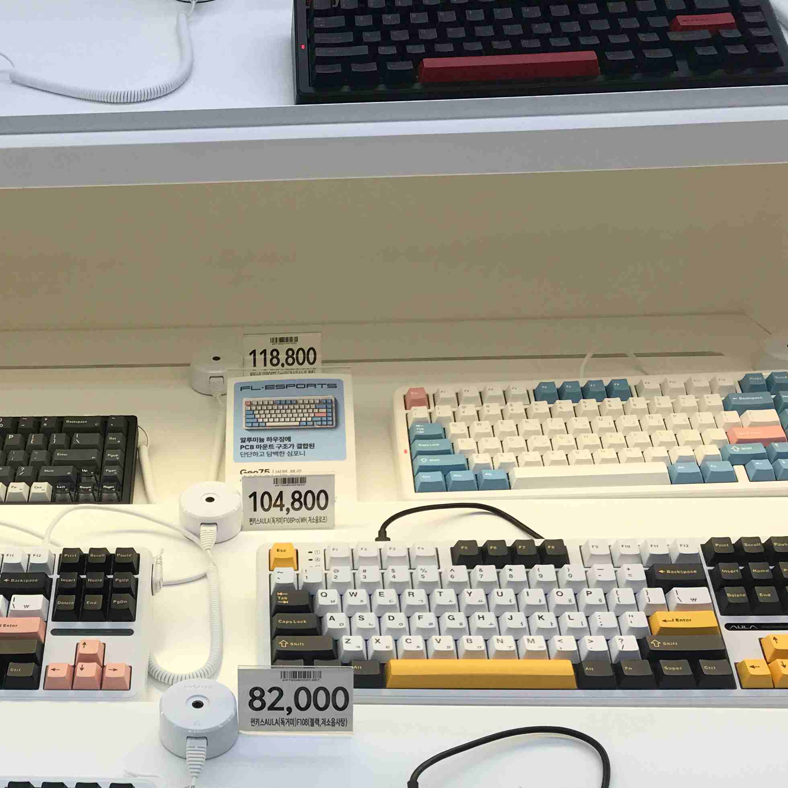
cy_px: 607
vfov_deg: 32.7
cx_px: 128
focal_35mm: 51
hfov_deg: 32.2
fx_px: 1313
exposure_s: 1/199
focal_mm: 3.99
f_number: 1.8
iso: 20
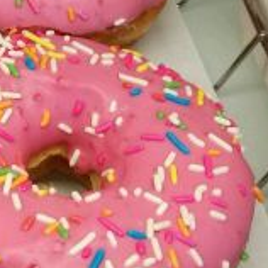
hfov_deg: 15.2
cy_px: -58
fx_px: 928
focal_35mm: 106
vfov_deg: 15.8
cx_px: -138
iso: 100
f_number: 2.2
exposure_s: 1/100
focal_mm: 4.5
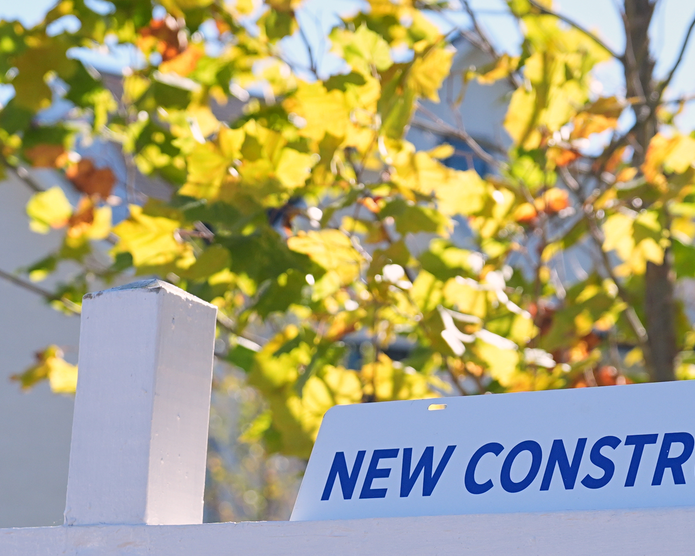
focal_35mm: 139
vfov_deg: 11.0
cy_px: 569
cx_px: 379
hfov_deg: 13.9
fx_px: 2859
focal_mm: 47
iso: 320
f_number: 3.2
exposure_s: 1/2000
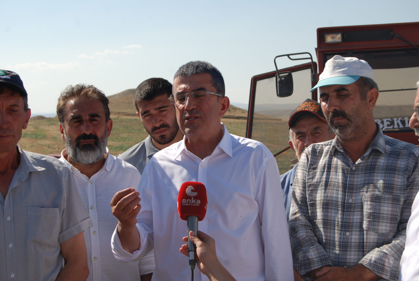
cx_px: 210
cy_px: 140
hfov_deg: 33.4
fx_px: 699
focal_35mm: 60
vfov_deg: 22.7
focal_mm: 40
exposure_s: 1/250
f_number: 8
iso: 100
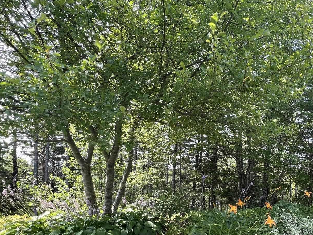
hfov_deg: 70.8
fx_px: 199
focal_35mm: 22
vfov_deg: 57.2
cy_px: 183
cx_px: 238
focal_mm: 1.57
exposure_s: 1/135
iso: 32
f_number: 1.8
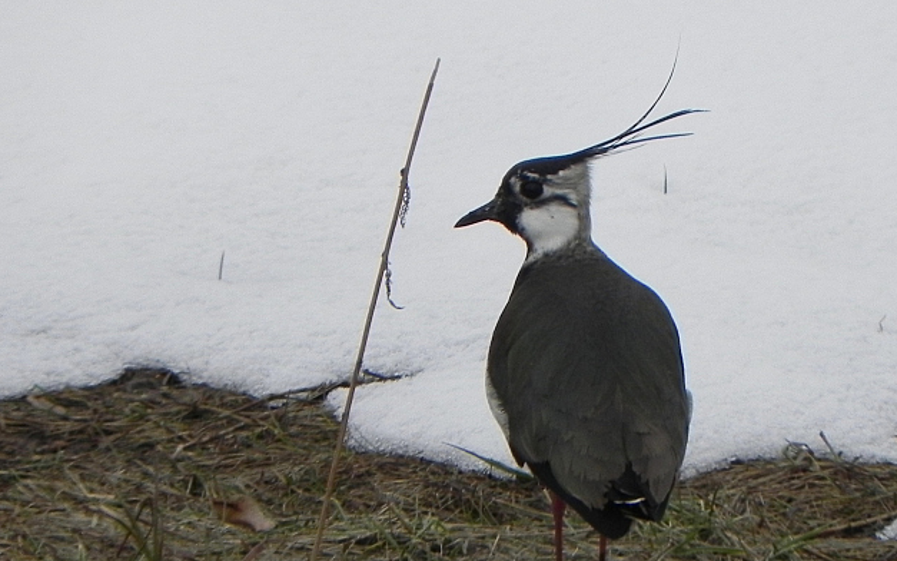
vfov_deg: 1.1
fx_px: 28678
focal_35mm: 1173
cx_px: 567
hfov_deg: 1.8
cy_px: 336
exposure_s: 1/291
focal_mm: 120
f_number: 6.3
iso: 160
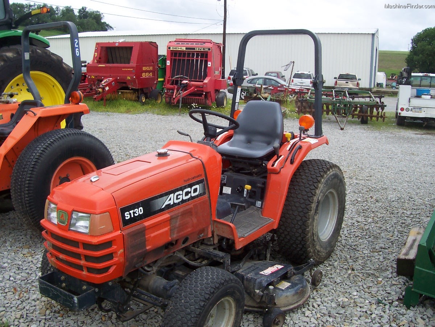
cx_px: 218
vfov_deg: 38.7
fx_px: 465
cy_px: 164
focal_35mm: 37
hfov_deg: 50.1
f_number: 5.6
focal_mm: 5.6
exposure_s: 1/180
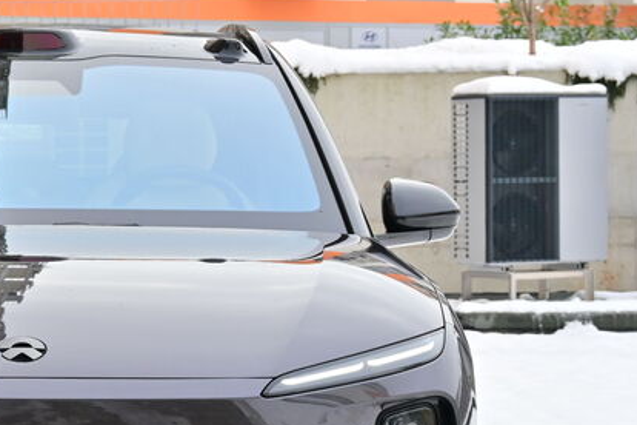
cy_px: 447
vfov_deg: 7.8
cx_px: 3
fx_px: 3079
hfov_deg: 11.7
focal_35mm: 174
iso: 400
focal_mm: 50
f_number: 6.3
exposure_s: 1/320
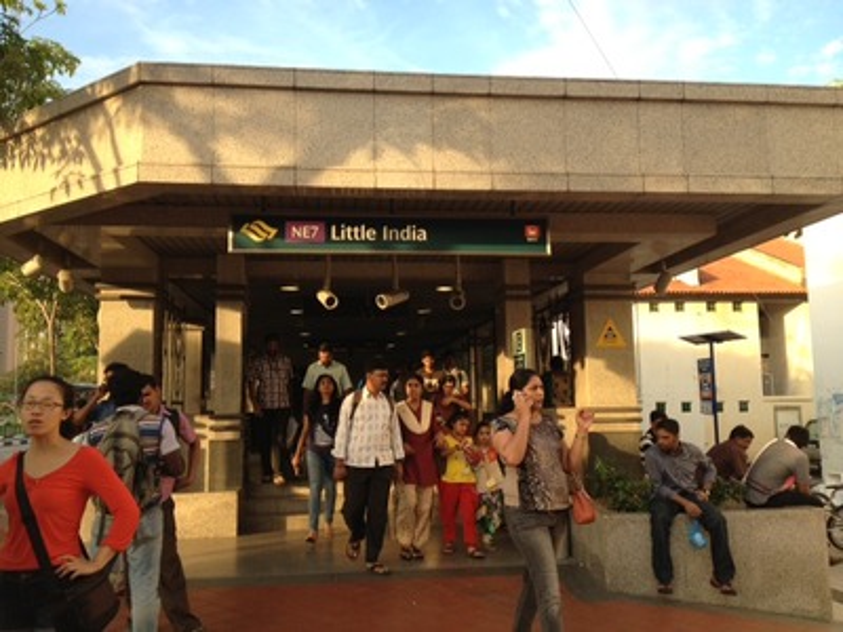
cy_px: 316
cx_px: 422
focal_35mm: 35
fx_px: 852
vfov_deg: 40.7
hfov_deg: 52.6
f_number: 2.4
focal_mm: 4.28
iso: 50
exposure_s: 1/239
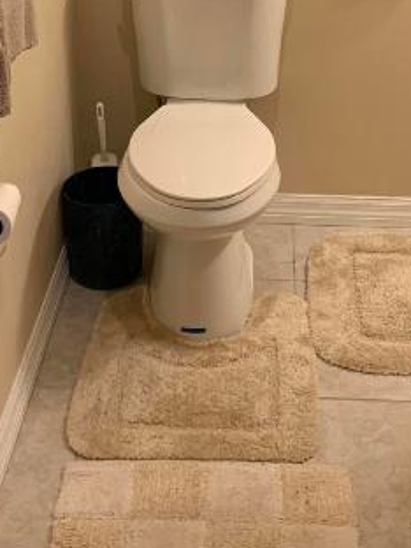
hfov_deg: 22.9
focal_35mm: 64
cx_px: 170
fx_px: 1013
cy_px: -35
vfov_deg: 27.9
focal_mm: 4.25
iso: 80
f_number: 1.8
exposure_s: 1/60
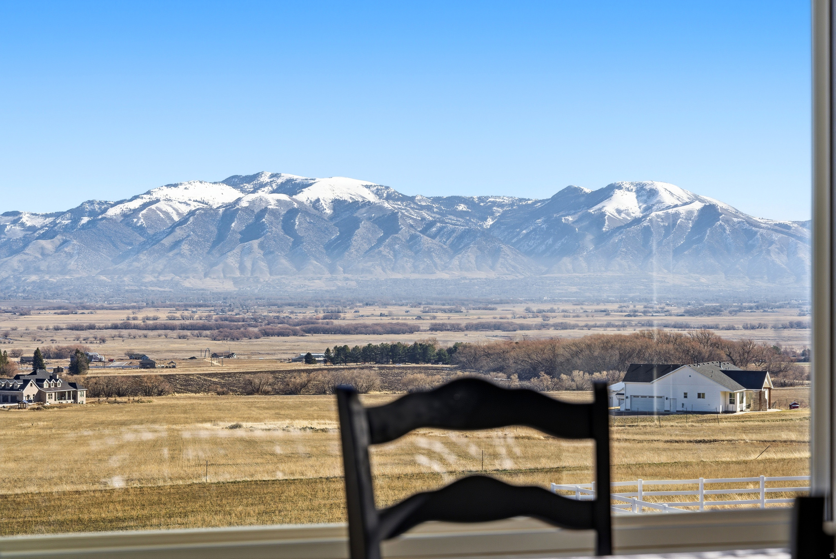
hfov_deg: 27.0
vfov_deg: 18.2
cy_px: 280
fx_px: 1743
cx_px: 418
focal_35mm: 75
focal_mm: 75
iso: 100
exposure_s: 1/5000
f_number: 8
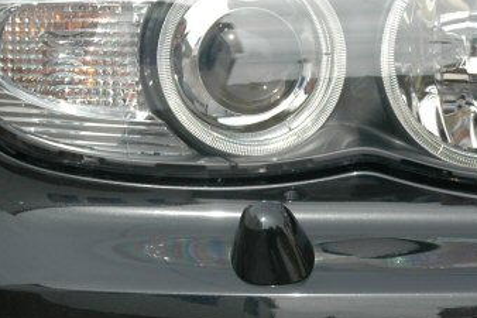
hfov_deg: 16.4
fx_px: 1645
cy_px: 204
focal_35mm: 124
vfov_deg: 11.0
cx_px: 382
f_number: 4.2
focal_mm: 35
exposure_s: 1/800
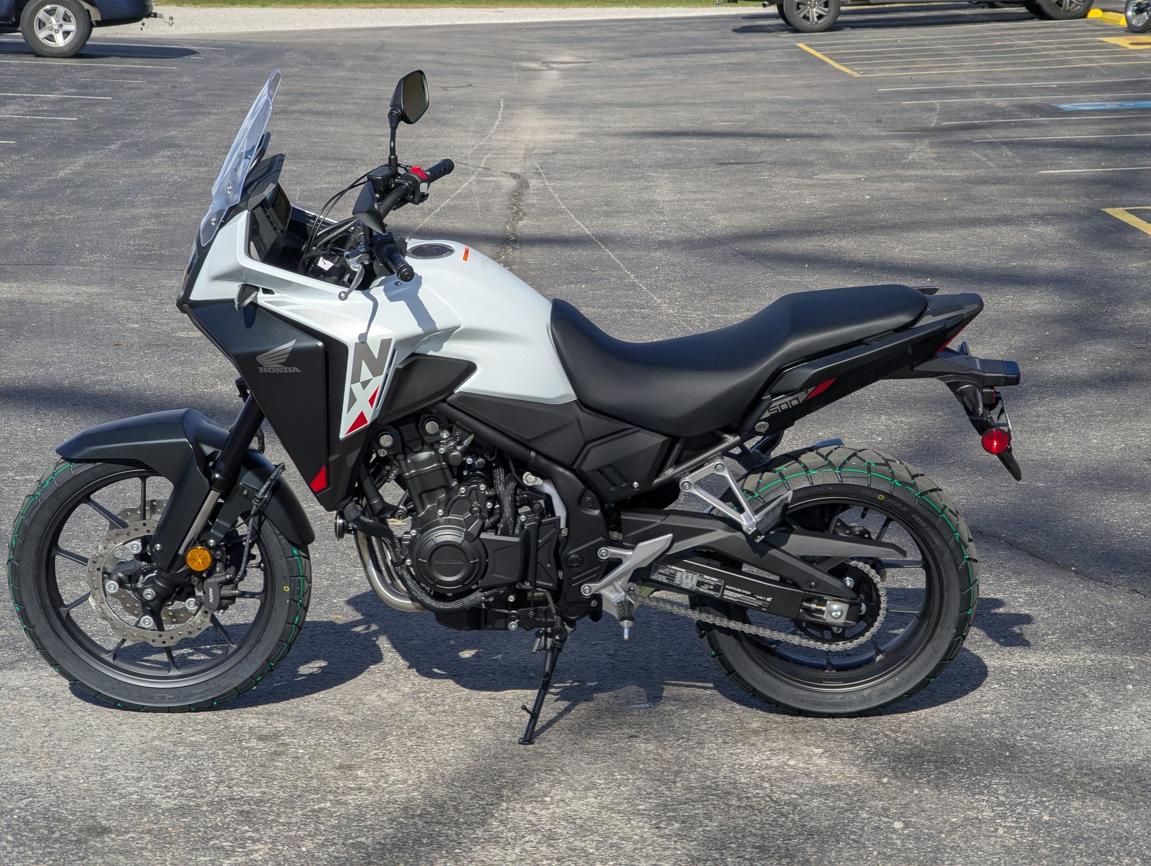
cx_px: 576
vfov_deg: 14.0
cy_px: 433
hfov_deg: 18.5
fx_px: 3530
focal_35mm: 106
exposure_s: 1/806
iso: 31
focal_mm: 19
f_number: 3.5
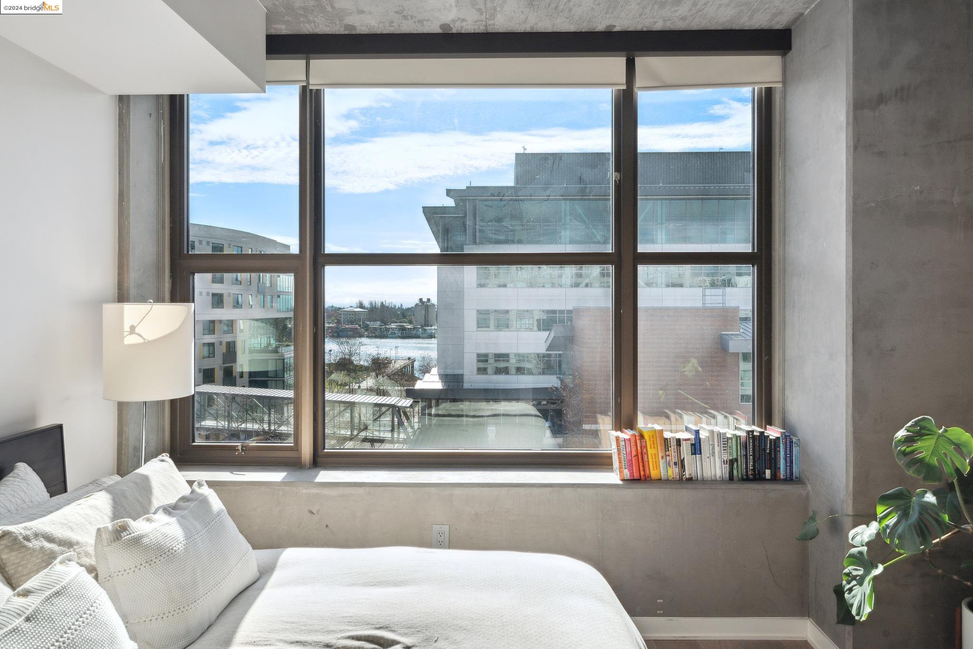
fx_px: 622
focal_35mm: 23
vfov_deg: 55.1
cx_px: 486
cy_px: 324
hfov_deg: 76.1
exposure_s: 1/320
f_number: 9
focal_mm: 23
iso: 200
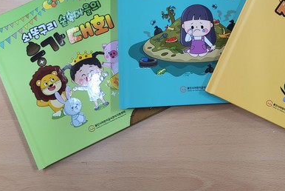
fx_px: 333
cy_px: 51
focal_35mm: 42
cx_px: 199
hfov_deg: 45.4
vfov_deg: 31.5
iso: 320
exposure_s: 1/120
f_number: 1.8
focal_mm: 4.25
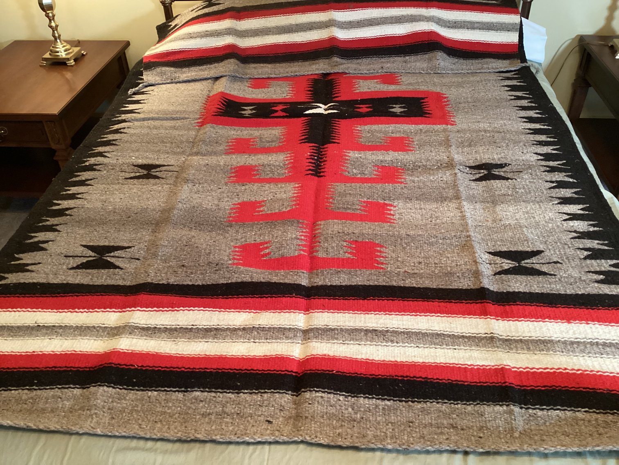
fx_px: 554
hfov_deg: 58.3
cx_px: 310
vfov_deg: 45.4
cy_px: 232
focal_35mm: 31
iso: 320
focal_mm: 3.3
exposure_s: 1/33
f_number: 2.4
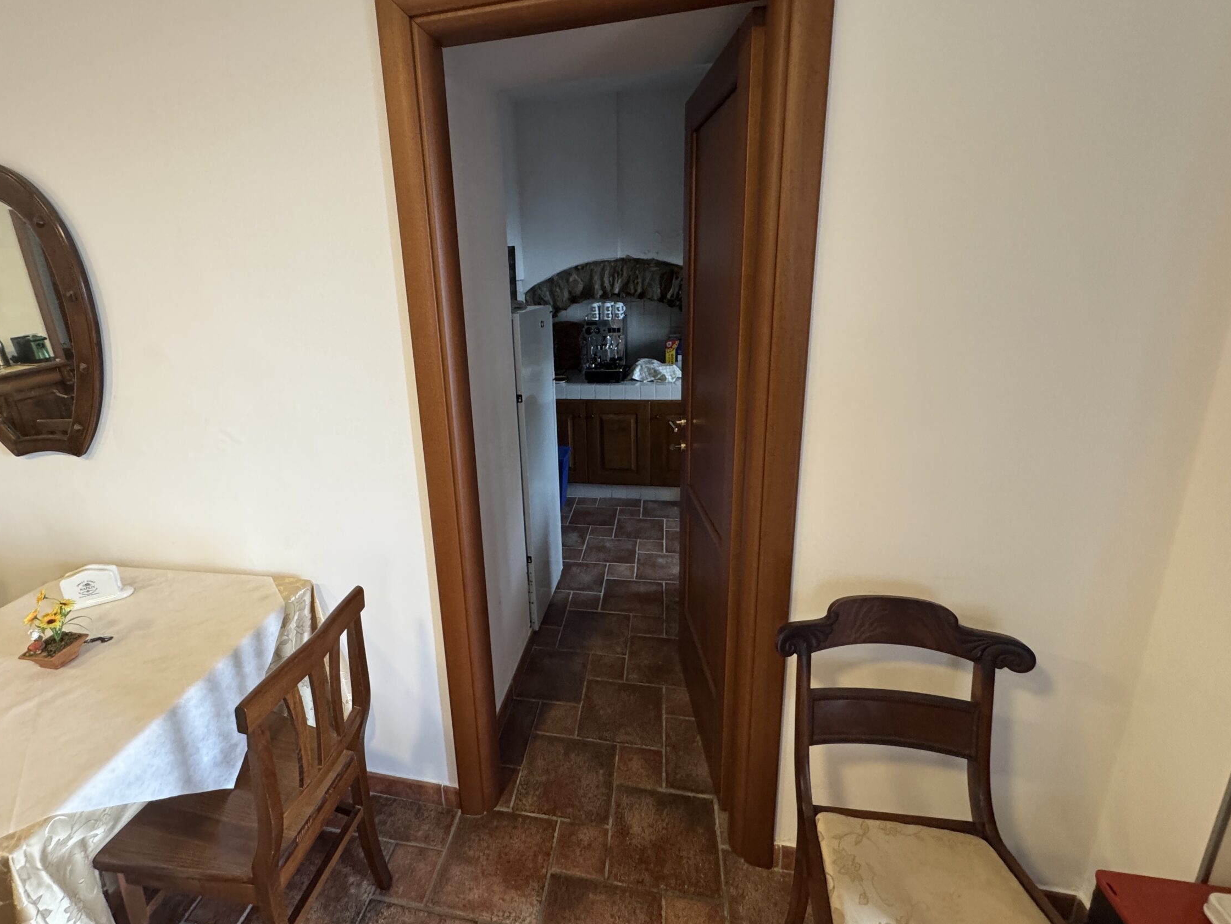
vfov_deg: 77.9
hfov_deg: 94.0
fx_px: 569
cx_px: 539
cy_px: 417
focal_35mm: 16
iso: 320
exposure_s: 1/83
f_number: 2.2
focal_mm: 2.22
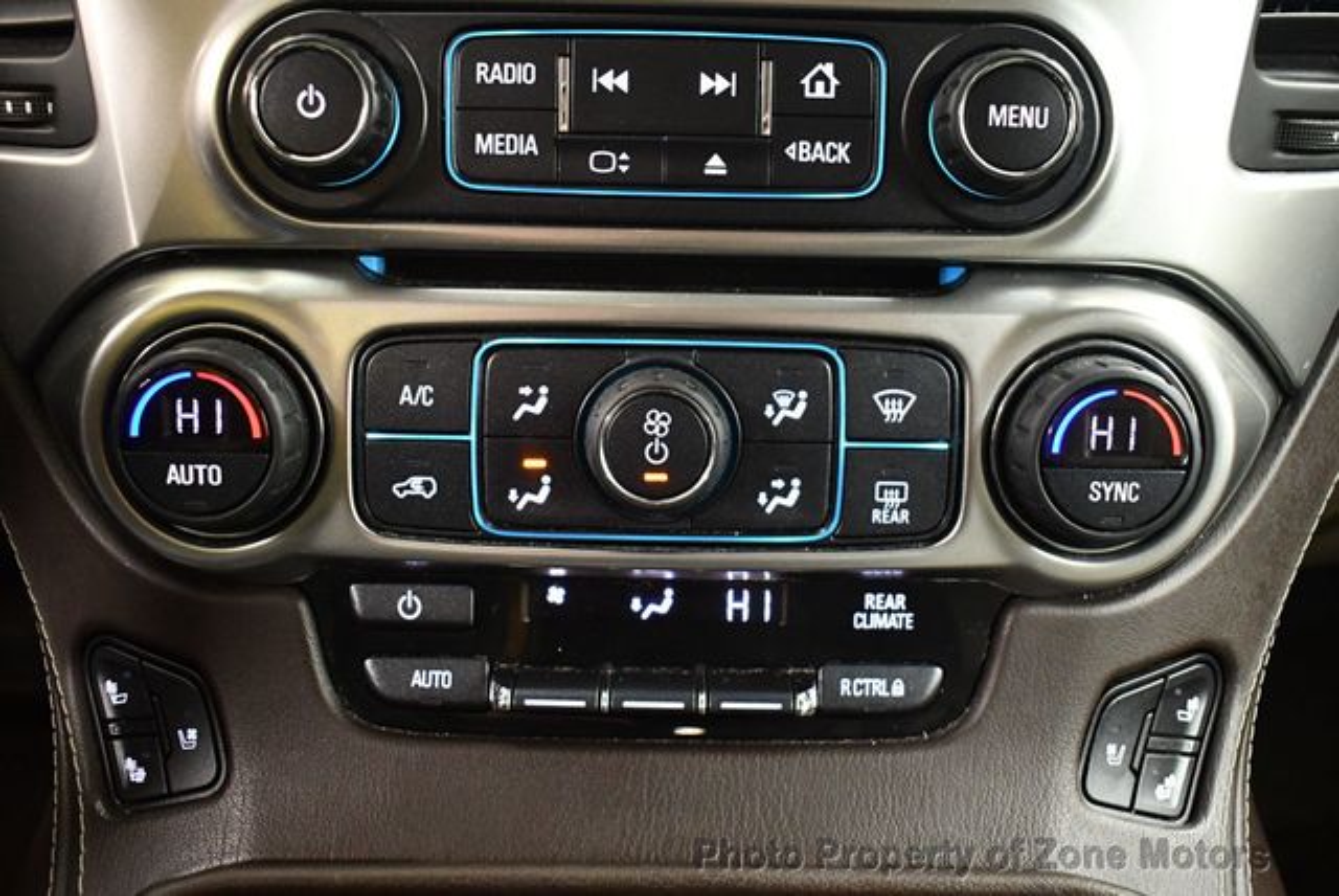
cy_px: 448
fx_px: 1340
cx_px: 670
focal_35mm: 36
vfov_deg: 36.9
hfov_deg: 53.1
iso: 4000
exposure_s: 1/60
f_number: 3.5
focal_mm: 18
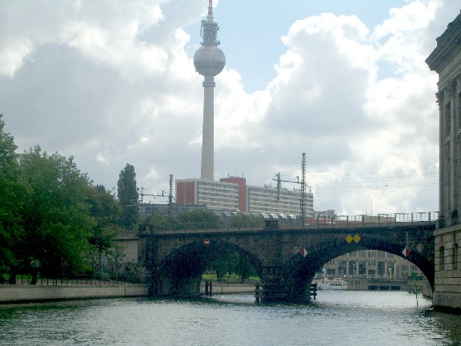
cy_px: 172
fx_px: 1079
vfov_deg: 18.2
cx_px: 230
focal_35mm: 81
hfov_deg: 24.1
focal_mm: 16.6
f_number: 12
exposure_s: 1/200
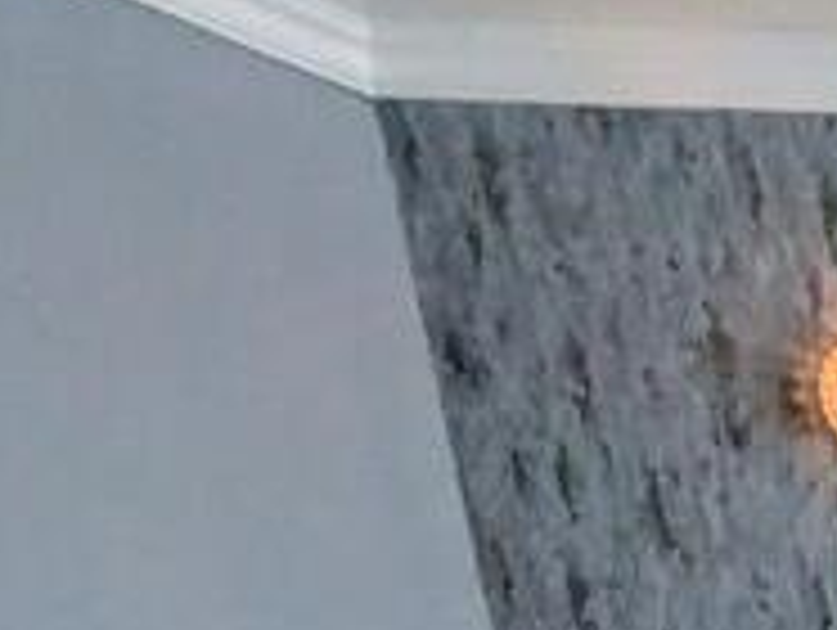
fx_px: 1864
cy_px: 1384
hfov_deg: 15.2
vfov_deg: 14.6
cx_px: 1976
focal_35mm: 77
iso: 67
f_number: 2.2
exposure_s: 1/33.3
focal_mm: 1.83
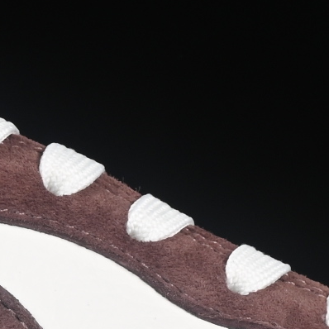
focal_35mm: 446
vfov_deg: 3.9
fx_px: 4796
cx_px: -47
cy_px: 240
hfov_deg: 3.9
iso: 160
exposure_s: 1/80
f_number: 8
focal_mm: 50
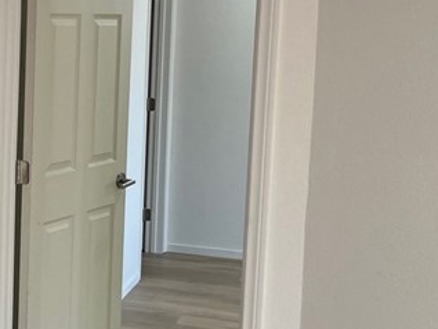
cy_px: 140
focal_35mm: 84
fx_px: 1063
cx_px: -162
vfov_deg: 17.6
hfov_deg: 20.8
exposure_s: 1/122
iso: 64
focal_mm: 5.1
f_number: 1.6
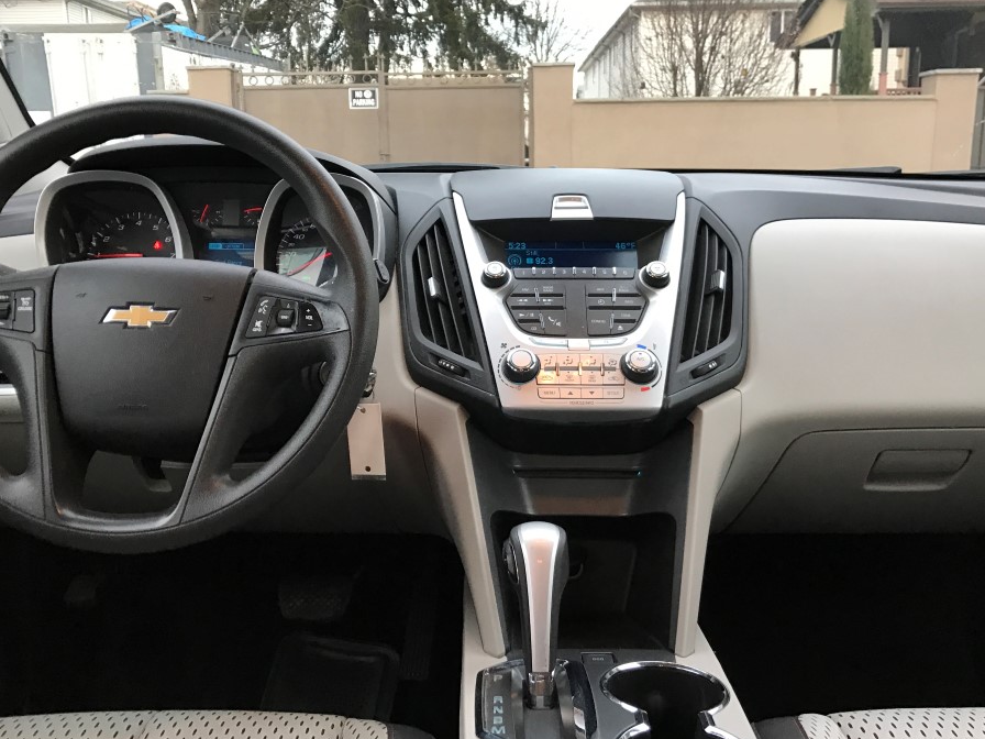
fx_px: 911
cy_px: 345
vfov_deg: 44.1
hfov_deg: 56.8
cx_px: 510
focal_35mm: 32
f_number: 1.8
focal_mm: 3.99
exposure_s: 1/25
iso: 40
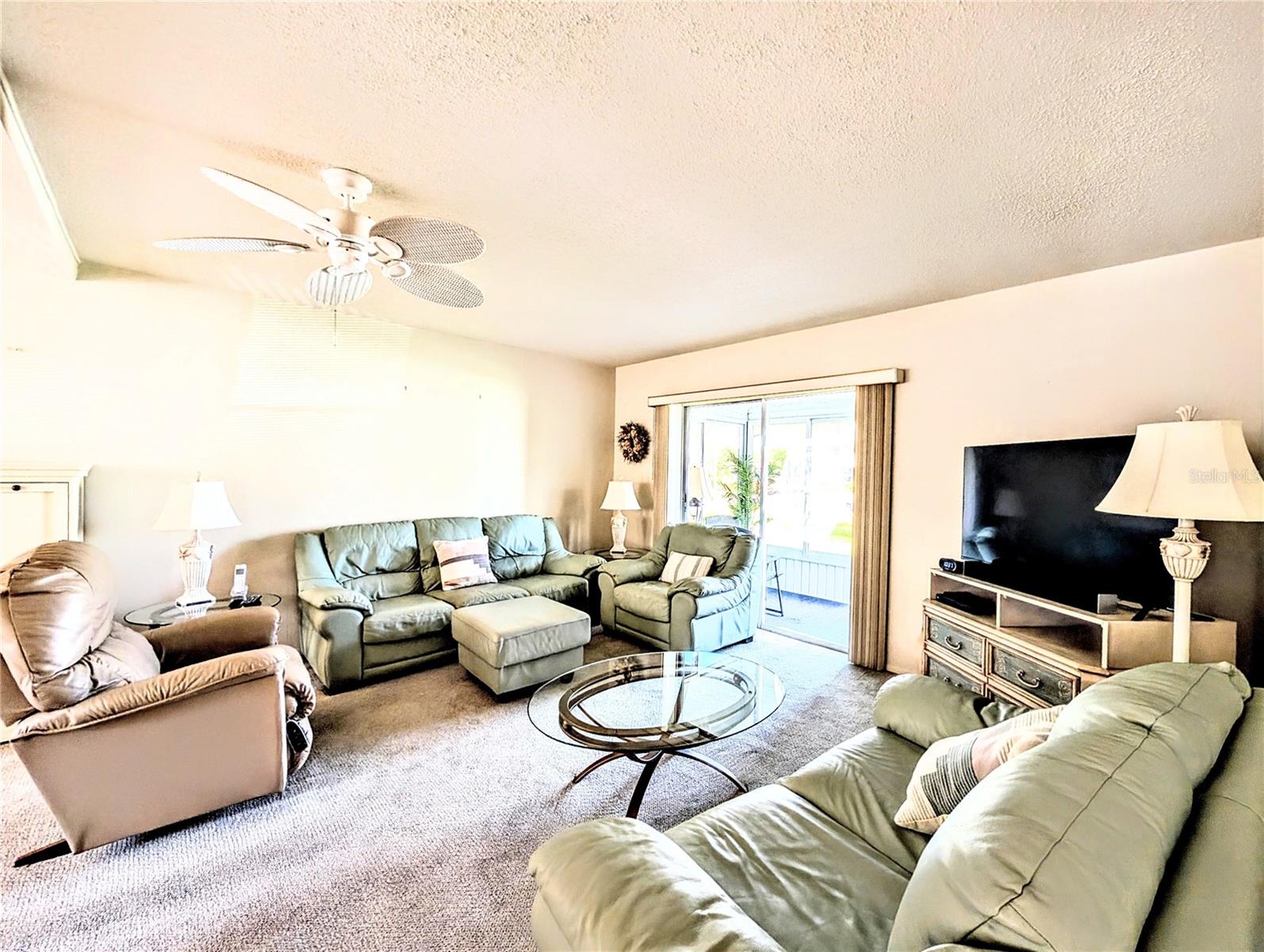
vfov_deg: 94.6
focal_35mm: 12
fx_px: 439
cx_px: 632
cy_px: 476
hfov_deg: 110.5
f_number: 1.7
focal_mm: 2.02
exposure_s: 1/60
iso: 80
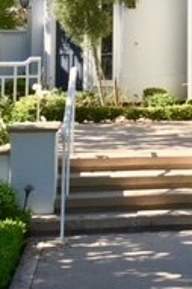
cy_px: -5
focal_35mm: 101
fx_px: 809
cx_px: 257
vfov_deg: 19.6
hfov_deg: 13.0
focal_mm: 4.15
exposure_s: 1/874
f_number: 2.2
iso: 25
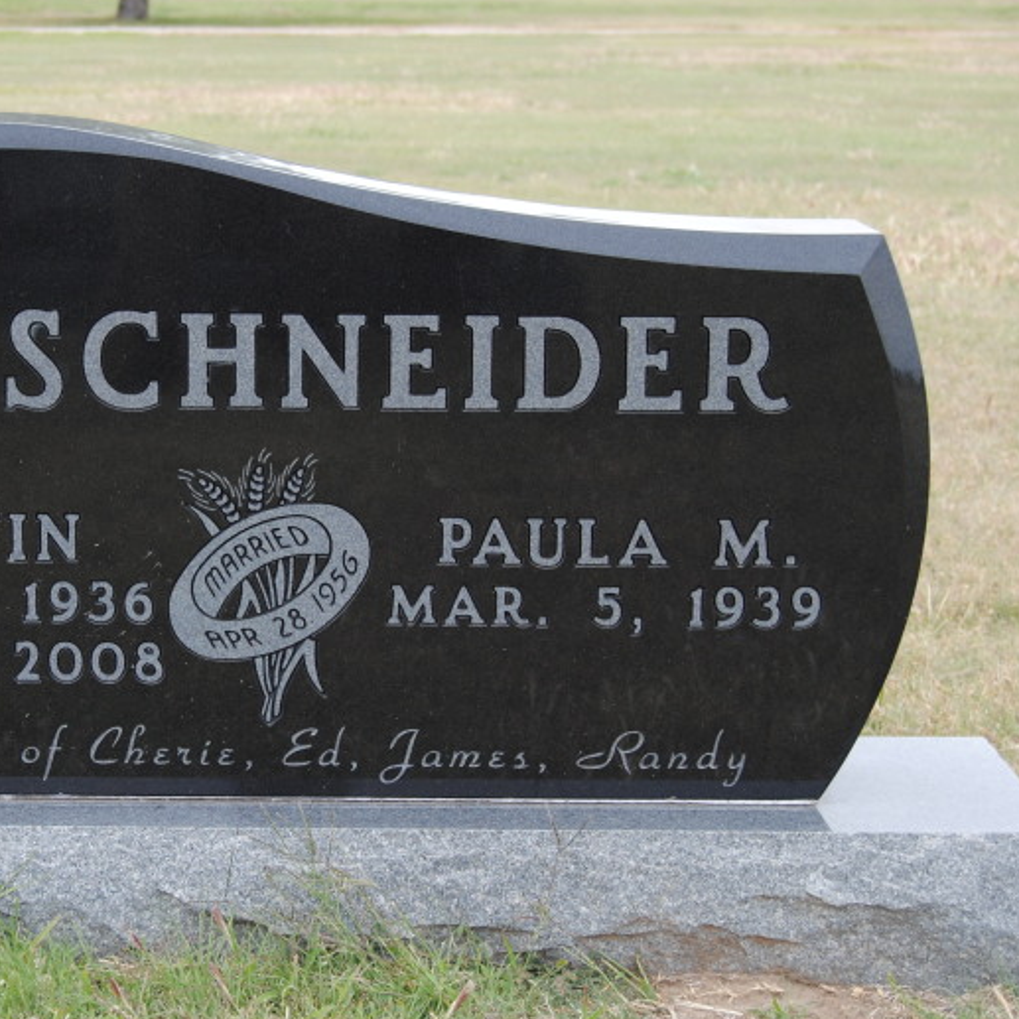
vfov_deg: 18.1
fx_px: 3197
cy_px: 504
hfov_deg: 17.9
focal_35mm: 96
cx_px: 177
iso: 100
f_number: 6.3
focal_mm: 38
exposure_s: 1/160
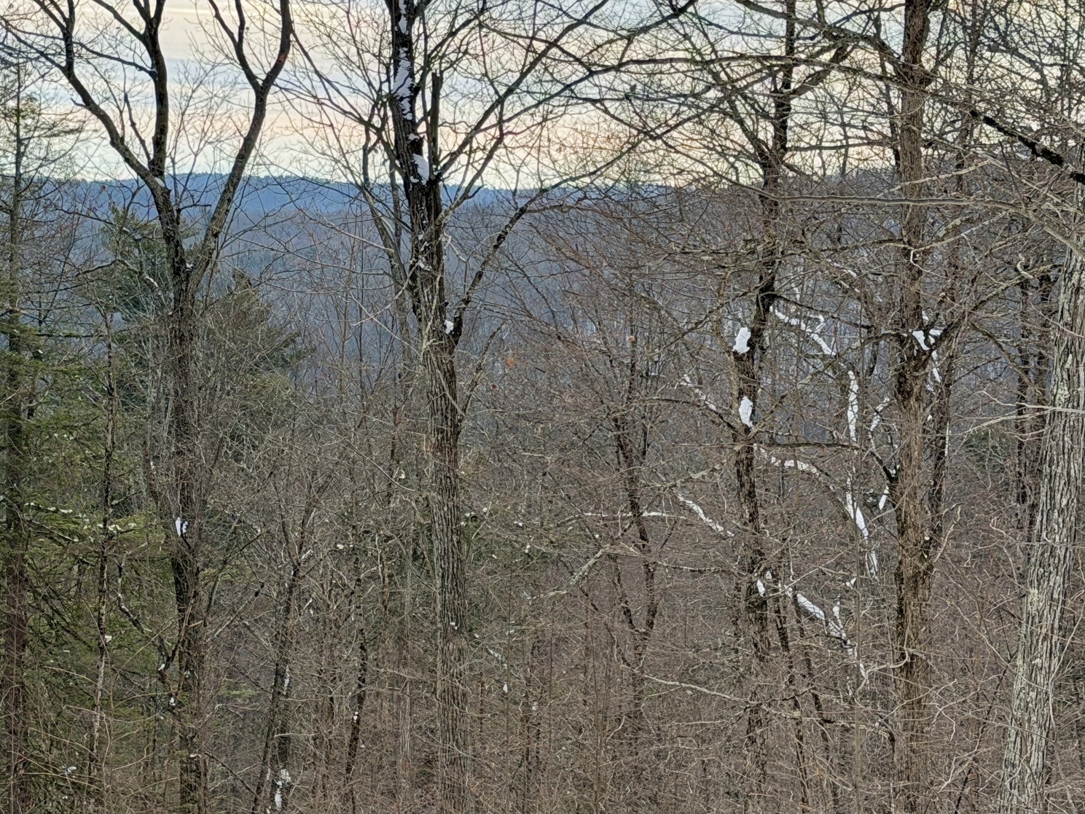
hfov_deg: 19.7
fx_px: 3103
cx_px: 312
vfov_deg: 14.9
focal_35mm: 99
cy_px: 428
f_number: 1.78
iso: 100
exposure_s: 1/1715
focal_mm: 6.76
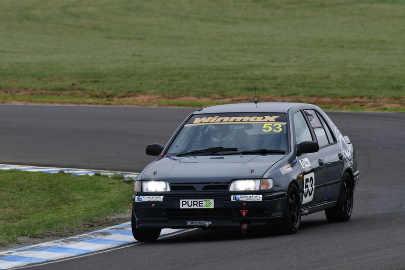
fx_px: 8440
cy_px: 135
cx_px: 202
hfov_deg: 2.7
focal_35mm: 750
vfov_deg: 1.8
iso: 500
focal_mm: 500
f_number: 10
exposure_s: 1/640
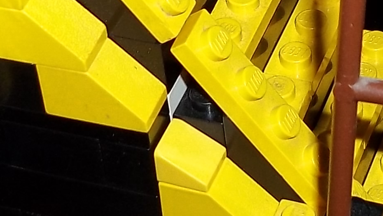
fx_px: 1523
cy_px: 50
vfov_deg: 8.1
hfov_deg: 14.3
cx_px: 213
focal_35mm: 150
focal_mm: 5.7
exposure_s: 1/30
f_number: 2.9
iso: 80
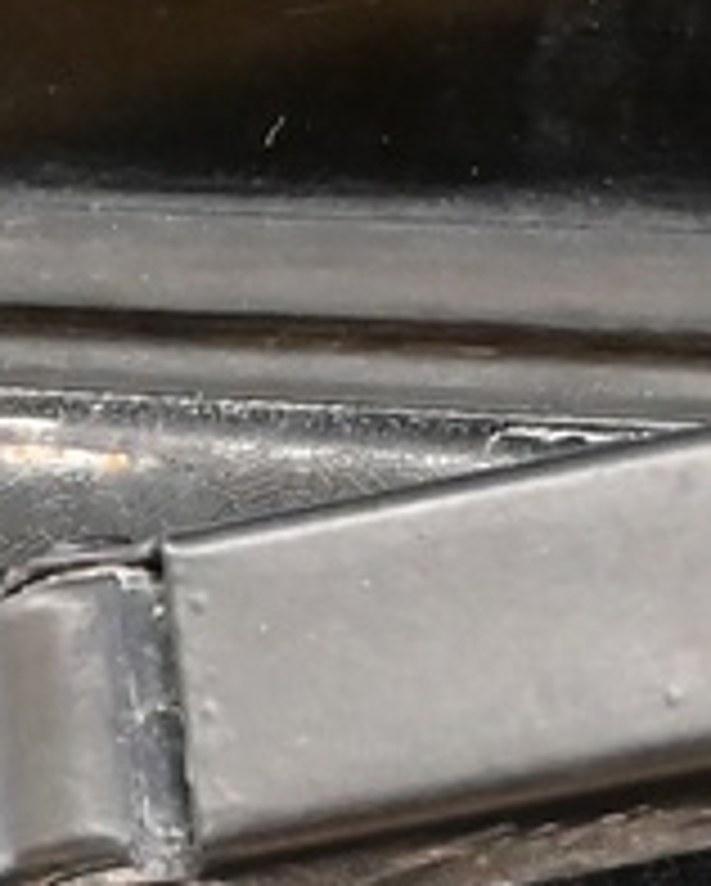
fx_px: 9558
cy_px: 976
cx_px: -1386
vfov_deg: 5.3
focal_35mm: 364
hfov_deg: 4.1
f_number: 5
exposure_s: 1/25
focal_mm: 31.5
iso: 2000
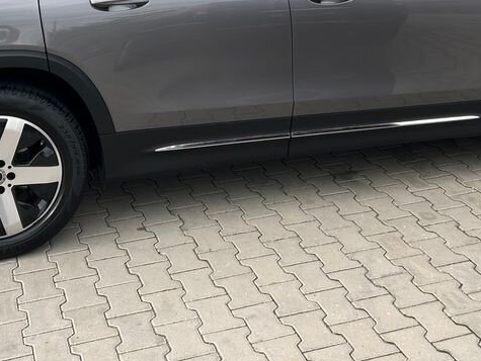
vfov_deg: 24.7
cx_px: 226
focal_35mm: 56
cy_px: -15
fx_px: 779
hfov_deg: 34.3
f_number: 1.5
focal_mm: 5.7
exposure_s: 1/763
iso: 50
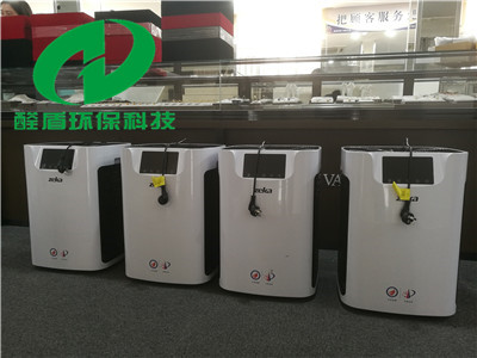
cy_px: 179
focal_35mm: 27
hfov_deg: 65.3
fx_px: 372
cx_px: 238
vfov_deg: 51.4
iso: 160
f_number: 2.2
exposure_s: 1/33.3
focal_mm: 4.5
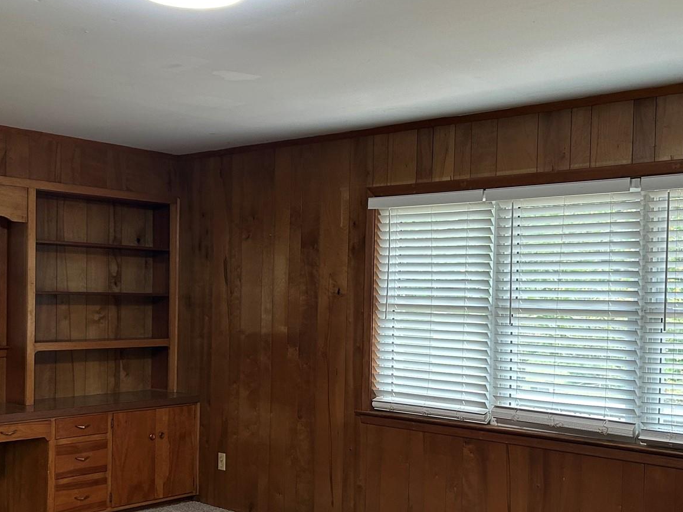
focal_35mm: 46
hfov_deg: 41.2
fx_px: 907
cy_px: 323
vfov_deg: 31.4
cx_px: 309
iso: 160
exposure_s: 1/60
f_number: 1.5
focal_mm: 5.7
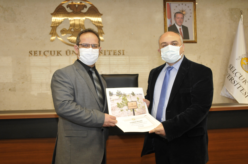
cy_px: 82
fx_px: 248
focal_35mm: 36
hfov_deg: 53.2
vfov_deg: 36.8
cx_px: 124
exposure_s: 1/80
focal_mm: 24
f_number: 4
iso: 1000
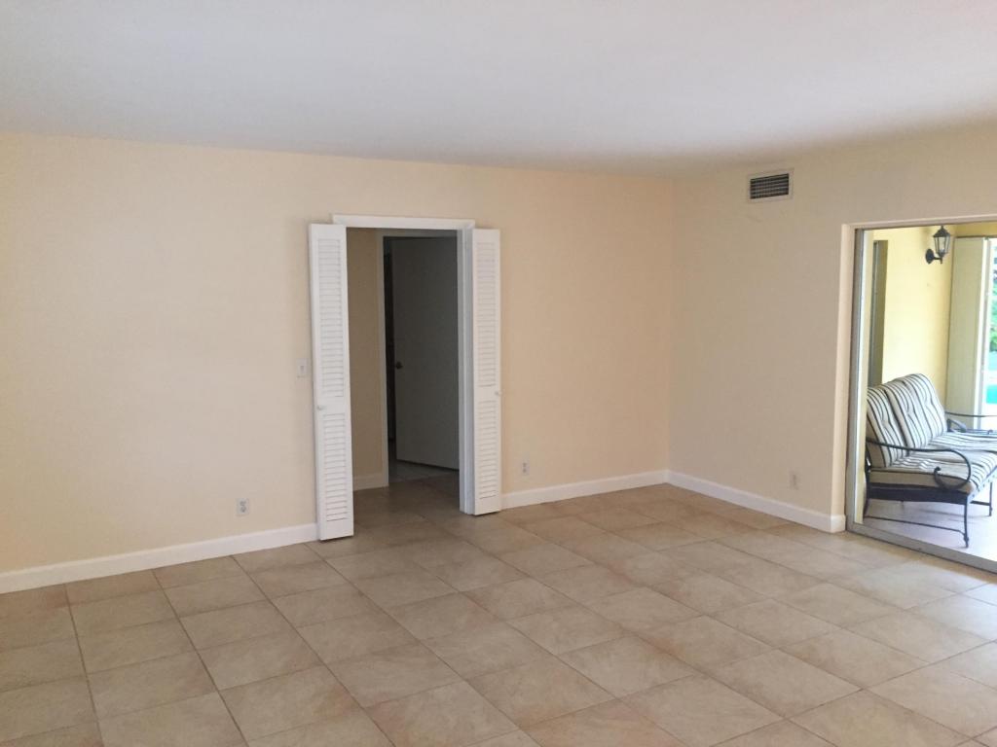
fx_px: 835
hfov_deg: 61.7
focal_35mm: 29
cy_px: 374
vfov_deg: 48.2
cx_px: 498
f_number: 2.2
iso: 250
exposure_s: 1/30
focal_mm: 4.15
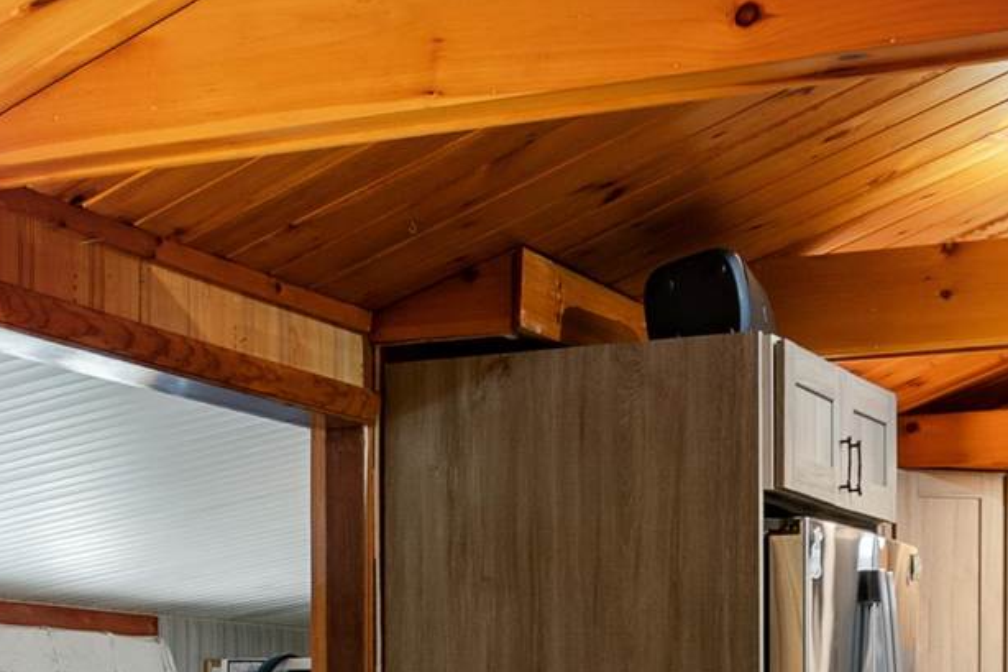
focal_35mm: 85
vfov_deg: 15.6
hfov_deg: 23.1
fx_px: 2379
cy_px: 754
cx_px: 53
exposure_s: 2.5
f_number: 8
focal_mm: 11.5
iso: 64
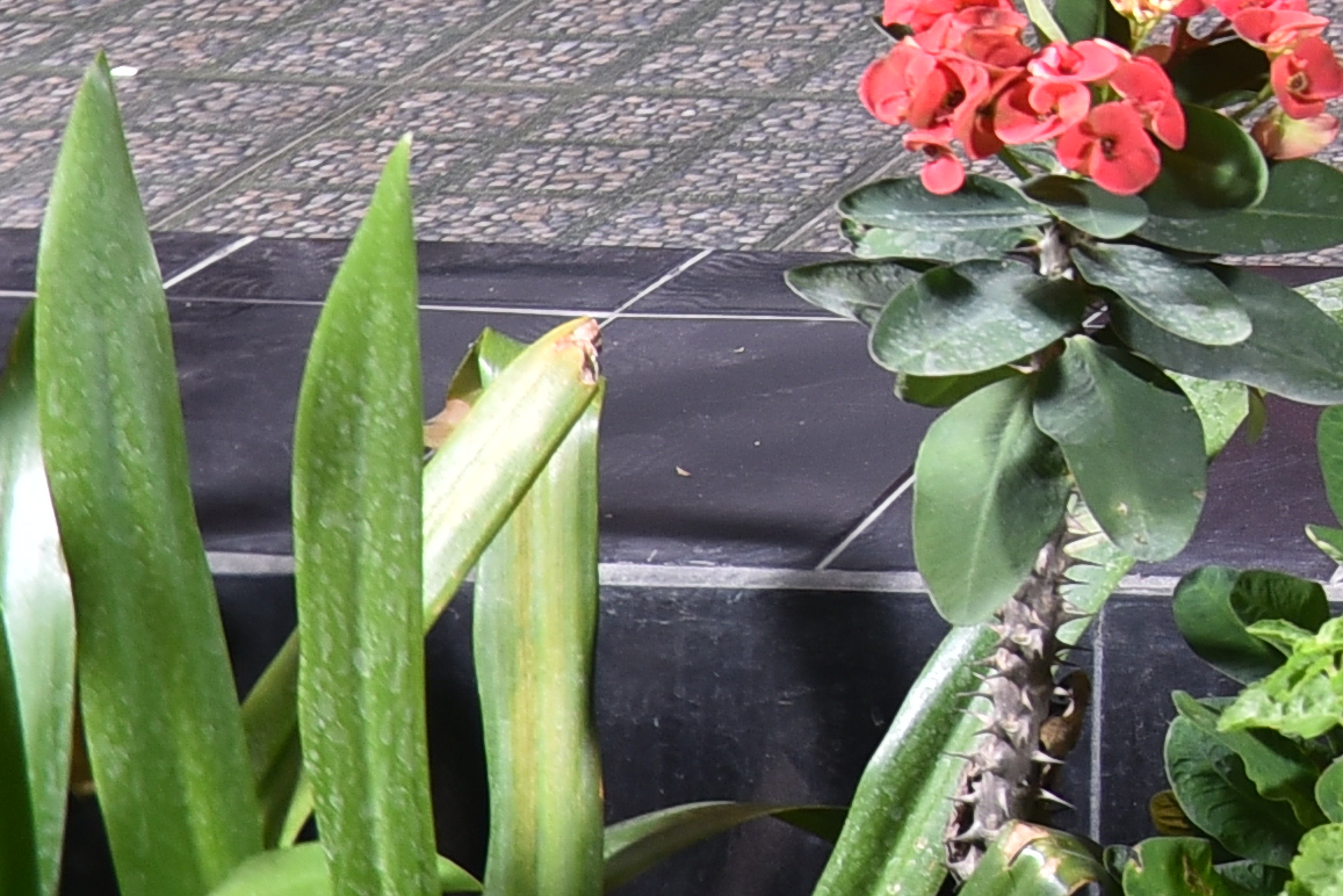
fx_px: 7761
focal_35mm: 208
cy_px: -1365
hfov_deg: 8.8
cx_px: 3379
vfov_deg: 6.3
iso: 320
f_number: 4.5
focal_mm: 40
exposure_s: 1/125
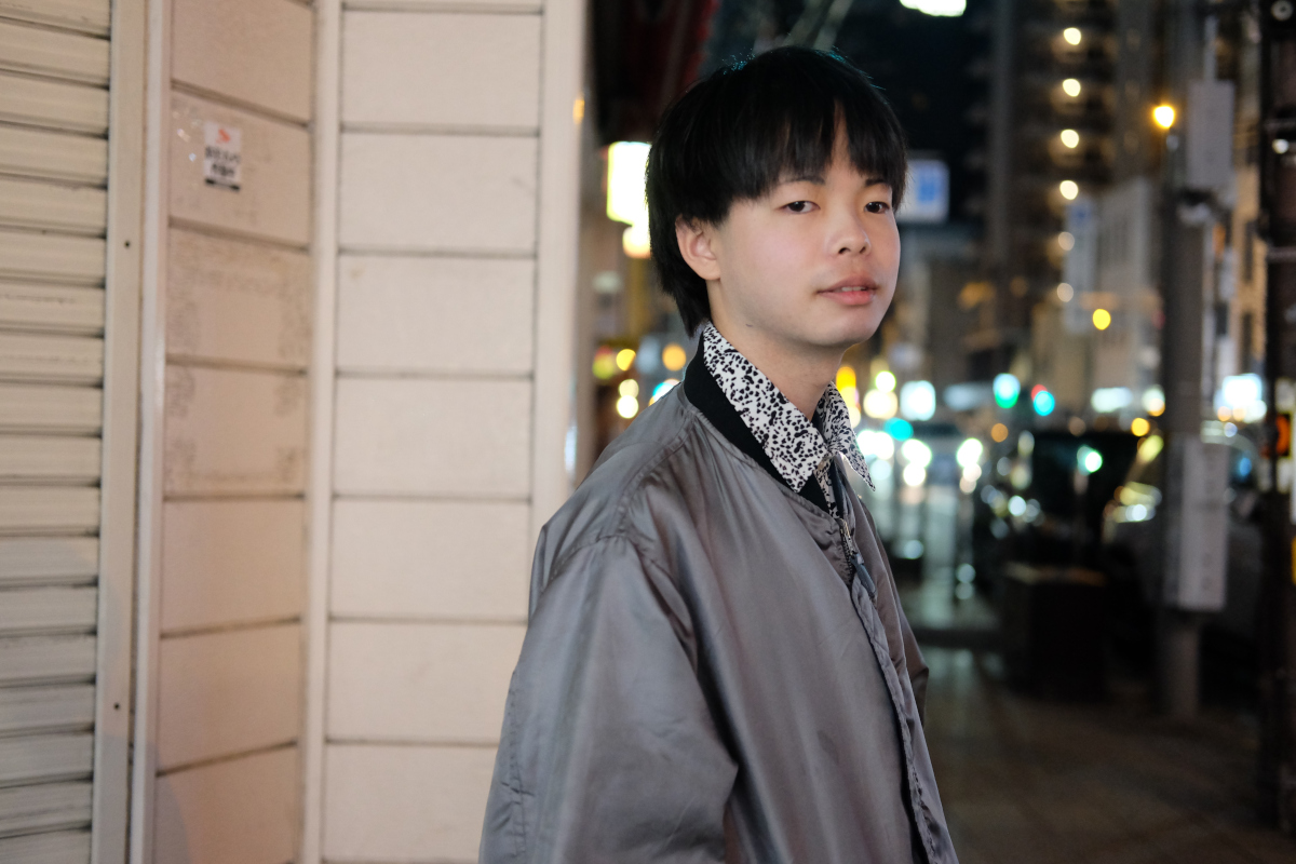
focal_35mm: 53
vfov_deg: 25.5
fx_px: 1908
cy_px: 432
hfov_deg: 37.5
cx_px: 648
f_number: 2
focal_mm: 35
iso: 2500
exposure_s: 1/75
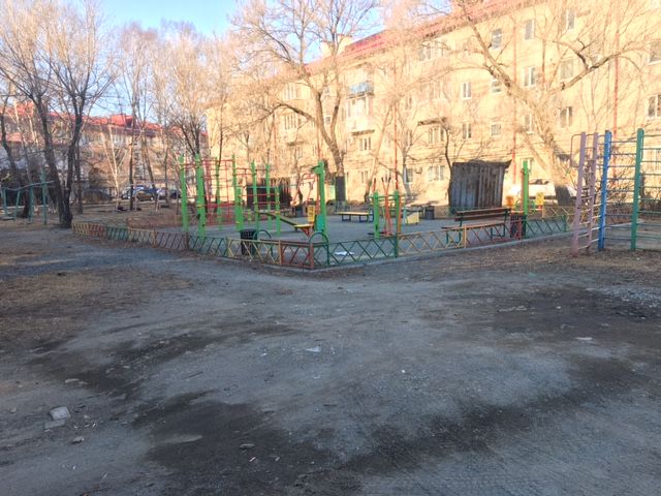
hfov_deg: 61.7
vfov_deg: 48.2
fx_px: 554
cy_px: 248
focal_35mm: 29
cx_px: 330
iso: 25
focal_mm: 4.15
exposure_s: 1/182
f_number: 2.2
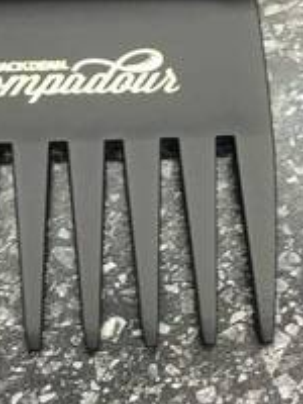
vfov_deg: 22.3
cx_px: 89
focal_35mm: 87
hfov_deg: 16.9
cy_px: 113
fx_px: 1015
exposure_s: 1/33
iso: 40
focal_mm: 4.15
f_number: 2.2
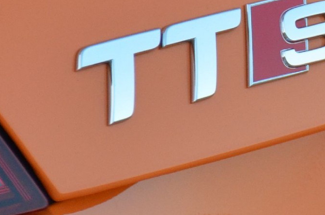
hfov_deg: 1.8
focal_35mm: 1118
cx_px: 449
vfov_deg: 1.2
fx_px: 10069
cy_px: -67
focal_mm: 200
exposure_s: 1/320
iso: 1600
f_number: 5.6
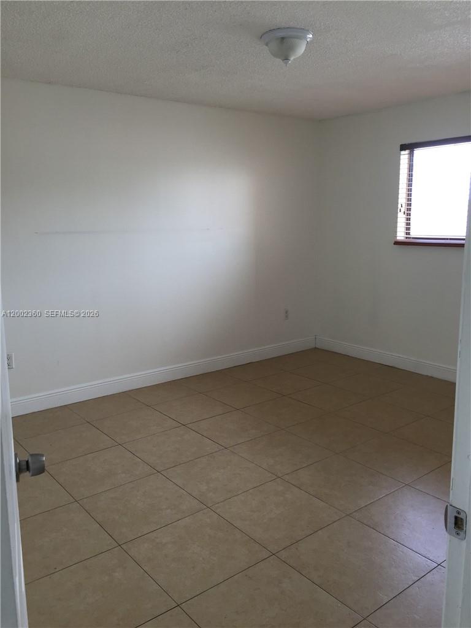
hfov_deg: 48.2
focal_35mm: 29
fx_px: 526
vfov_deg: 61.7
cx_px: 236
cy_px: 314
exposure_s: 1/40
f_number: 2.2
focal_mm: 4.15
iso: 32
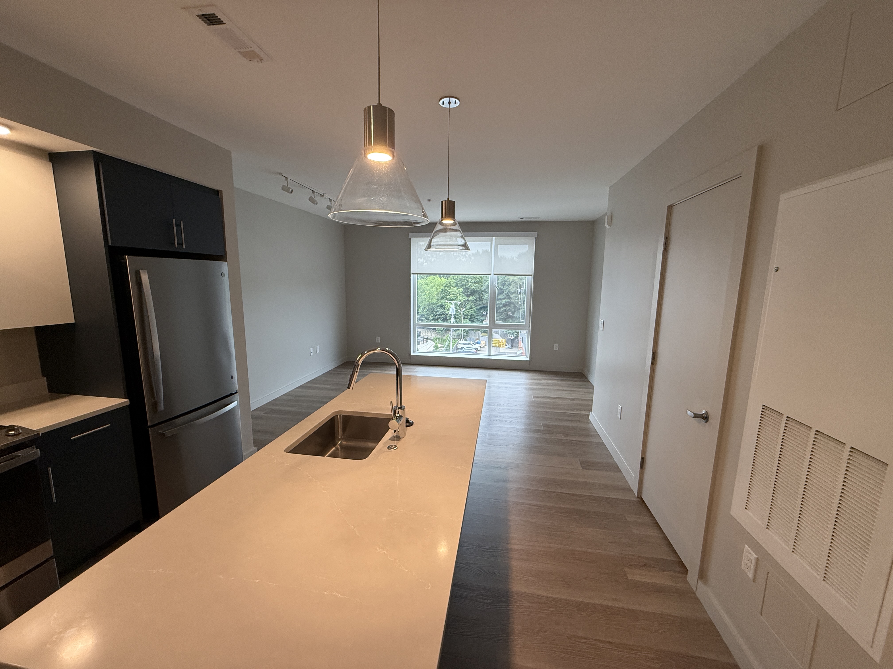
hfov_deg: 102.1
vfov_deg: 85.7
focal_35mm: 14
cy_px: 334
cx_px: 446
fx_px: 361
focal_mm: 2.22
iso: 250
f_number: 2.2
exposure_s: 1/120
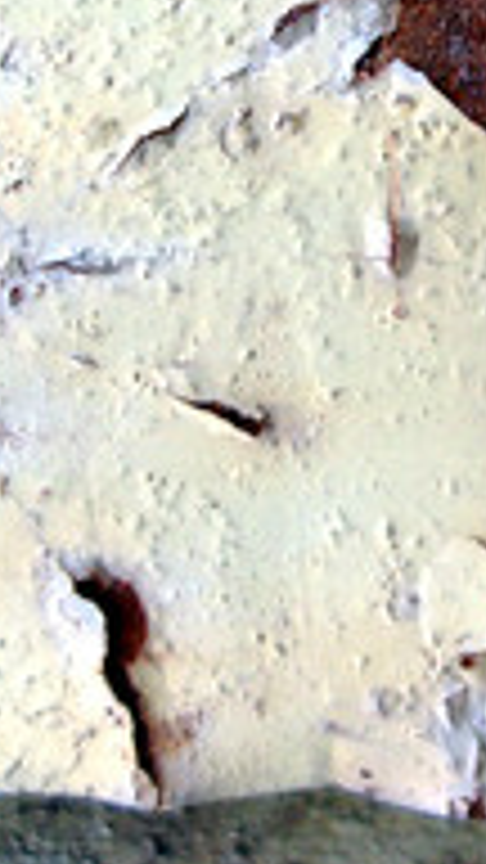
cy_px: 335
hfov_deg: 10.4
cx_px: 558
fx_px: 2635
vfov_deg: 18.6
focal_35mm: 115
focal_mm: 7.6
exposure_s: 1/200
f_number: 2.6
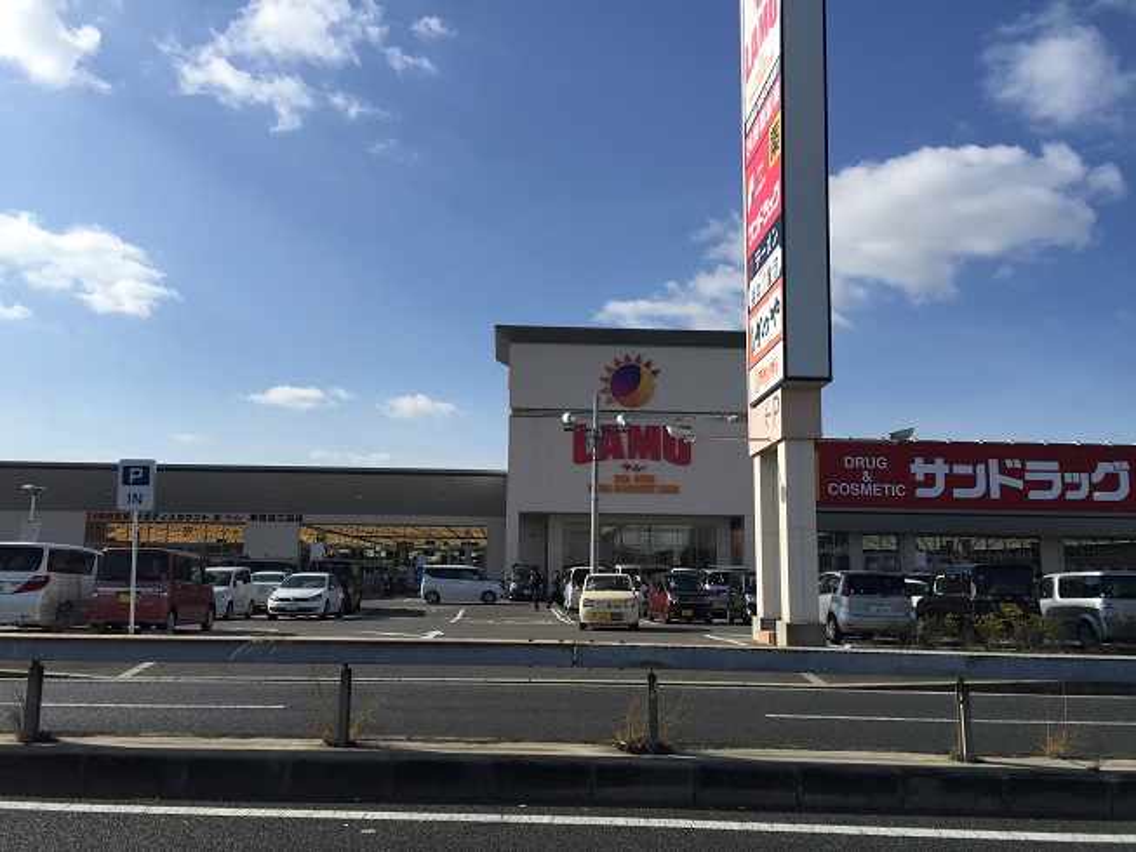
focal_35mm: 29
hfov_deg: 61.7
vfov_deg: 48.2
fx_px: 952
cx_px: 568
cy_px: 426
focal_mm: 4.15
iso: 32
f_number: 2.2
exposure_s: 1/2825
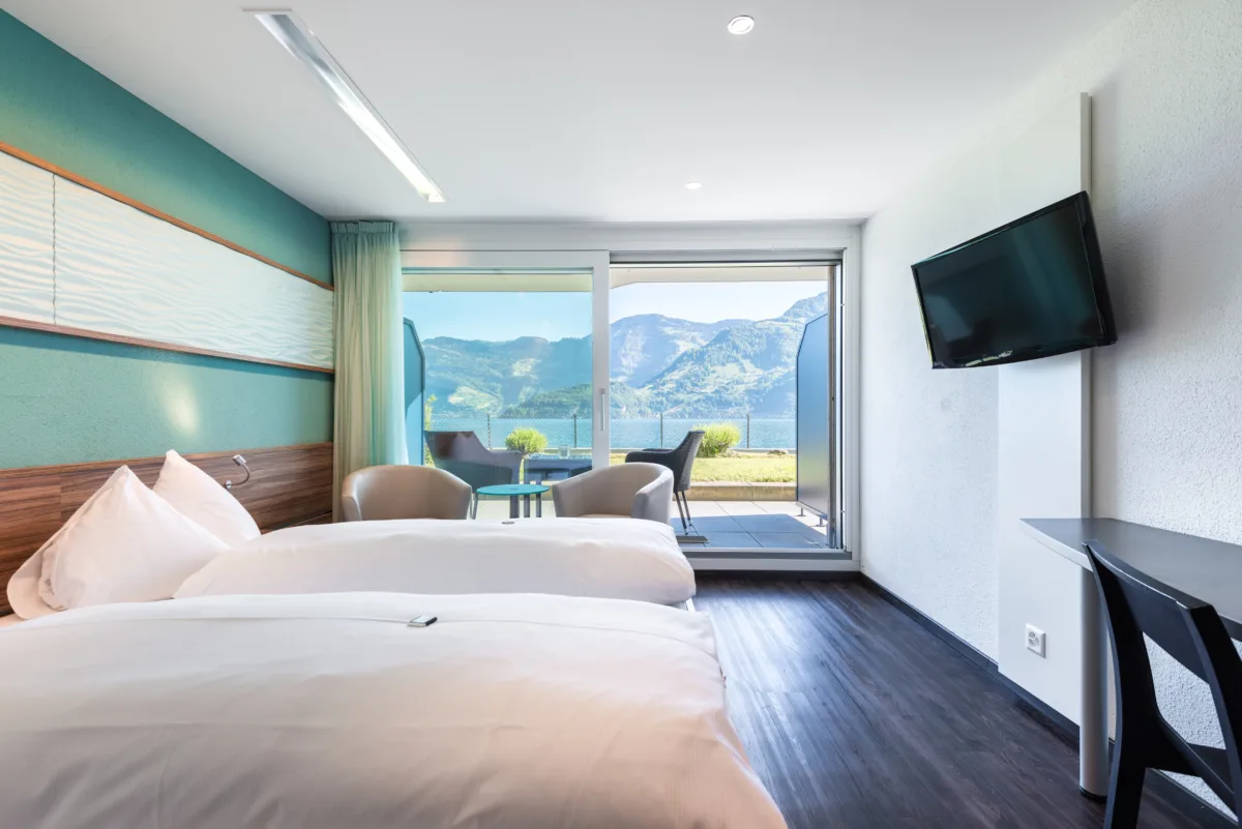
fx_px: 552
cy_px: 414
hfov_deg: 96.7
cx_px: 621
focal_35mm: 16
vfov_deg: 73.8
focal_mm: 16
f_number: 7.1
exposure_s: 1/8
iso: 100
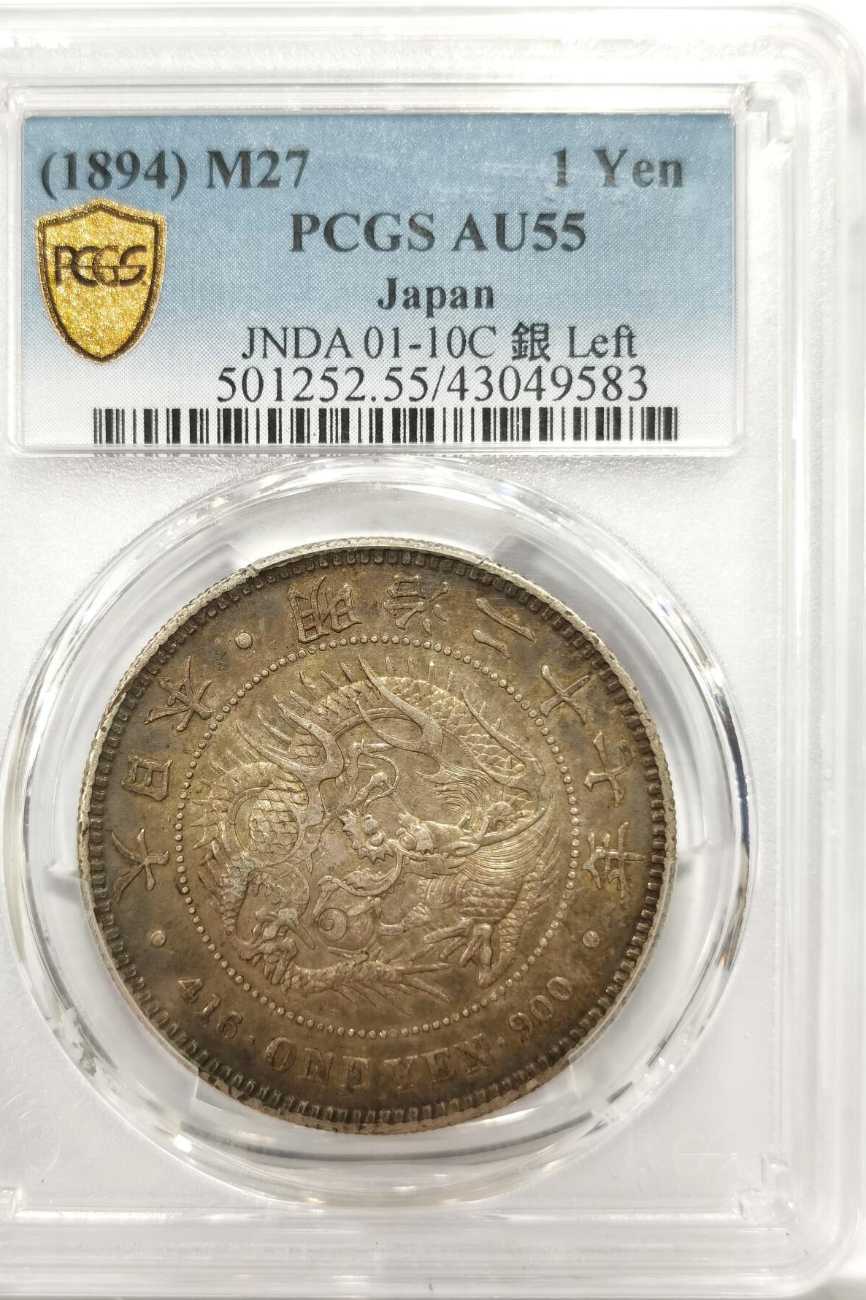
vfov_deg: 35.1
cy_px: 648
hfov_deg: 23.8
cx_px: 383
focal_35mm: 57
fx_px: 2057
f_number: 16
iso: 200
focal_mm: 5.56
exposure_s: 1/100
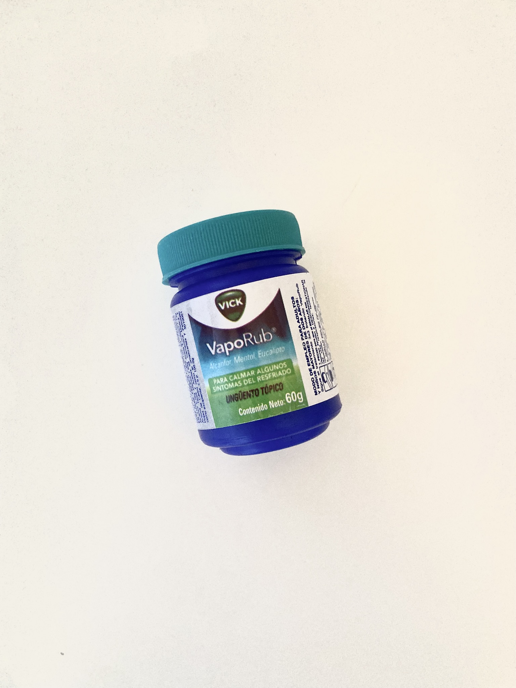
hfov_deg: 49.7
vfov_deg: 63.4
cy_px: 344
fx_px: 557
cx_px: 258
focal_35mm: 28
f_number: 1.8
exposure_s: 1/56
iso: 320
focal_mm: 3.99
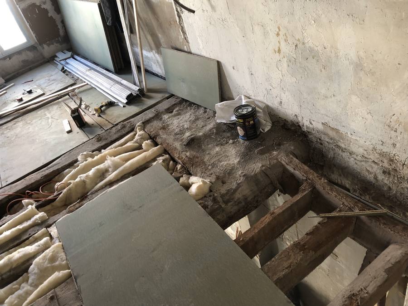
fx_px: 330
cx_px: 204
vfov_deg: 49.7
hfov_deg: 63.4
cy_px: 153
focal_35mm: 28
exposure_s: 1/17
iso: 40
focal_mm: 3.99
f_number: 1.8
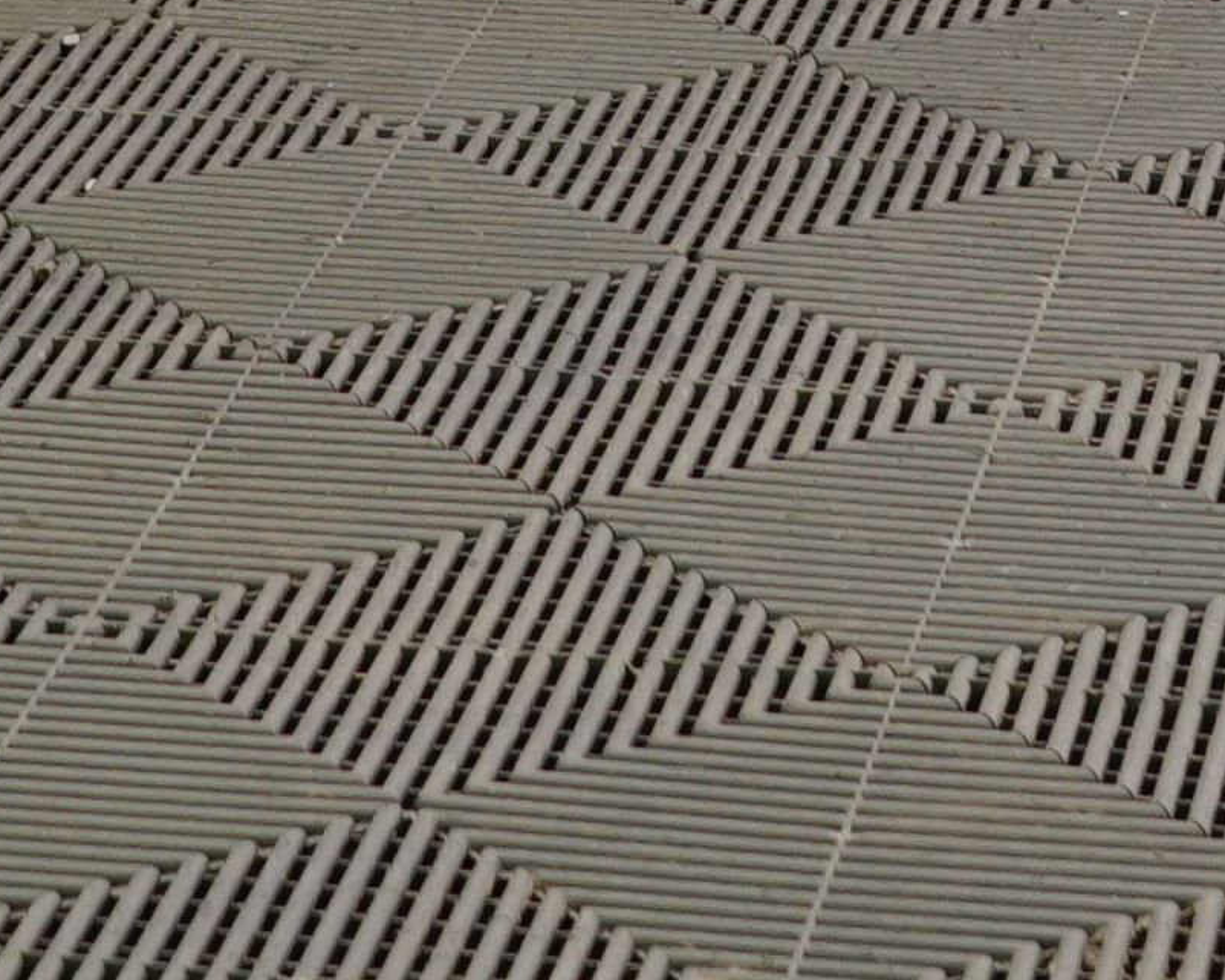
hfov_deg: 8.9
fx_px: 7905
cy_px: -2017
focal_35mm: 218
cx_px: 385
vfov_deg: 6.5
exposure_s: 1/20
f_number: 5.6
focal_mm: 31
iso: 400
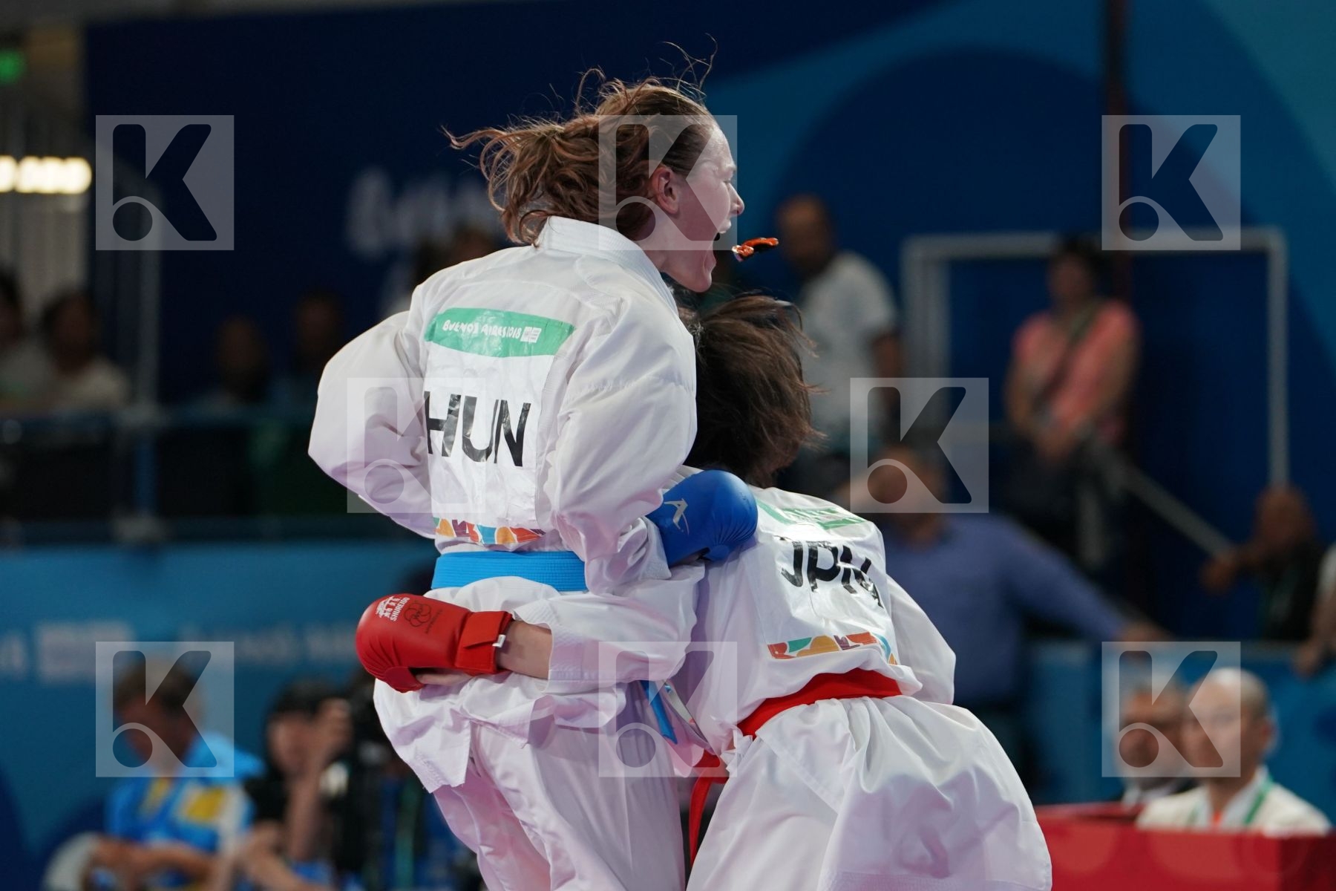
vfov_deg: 6.3
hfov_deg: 9.4
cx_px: 668
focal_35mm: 219
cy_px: 446
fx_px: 8127
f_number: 2.8
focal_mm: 146
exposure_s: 1/1000
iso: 1250
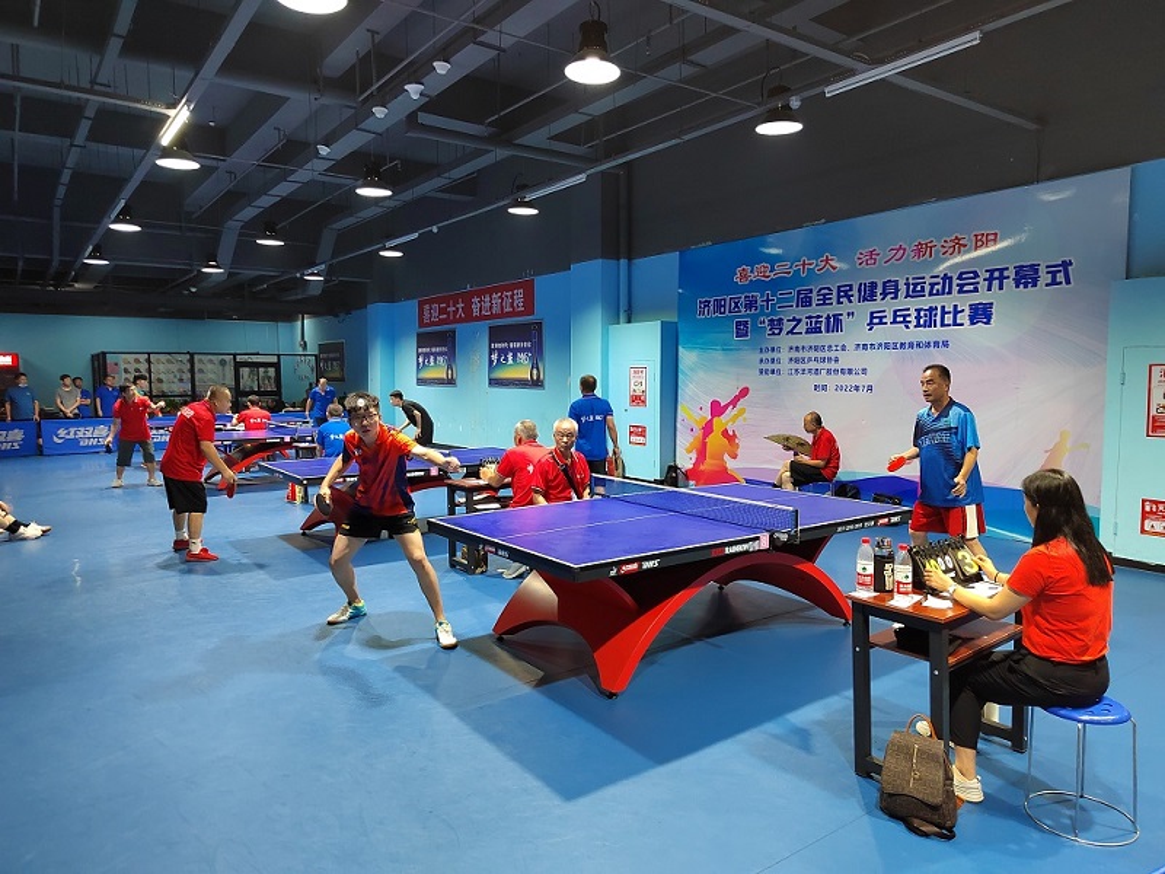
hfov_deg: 73.9
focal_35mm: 23
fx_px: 774
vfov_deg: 58.9
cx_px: 582
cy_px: 437
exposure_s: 1/100
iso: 2275
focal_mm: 5.52
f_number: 1.9
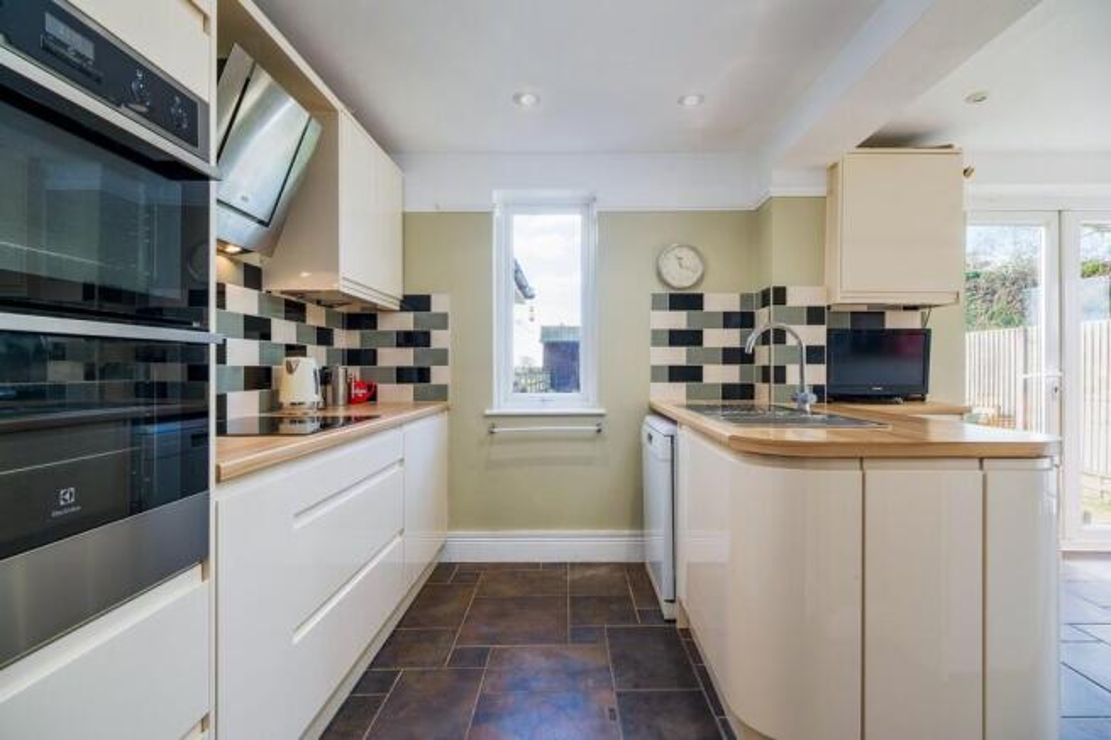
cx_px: 556
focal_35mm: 17
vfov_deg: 70.4
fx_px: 524
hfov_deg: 93.3
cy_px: 370
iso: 160
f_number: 7.1
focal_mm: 11.2
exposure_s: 1/20
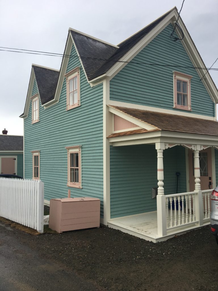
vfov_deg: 61.7
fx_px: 244
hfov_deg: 48.2
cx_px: 109
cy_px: 146
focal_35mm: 29
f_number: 2.2
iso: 25
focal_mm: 4.15
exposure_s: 1/615
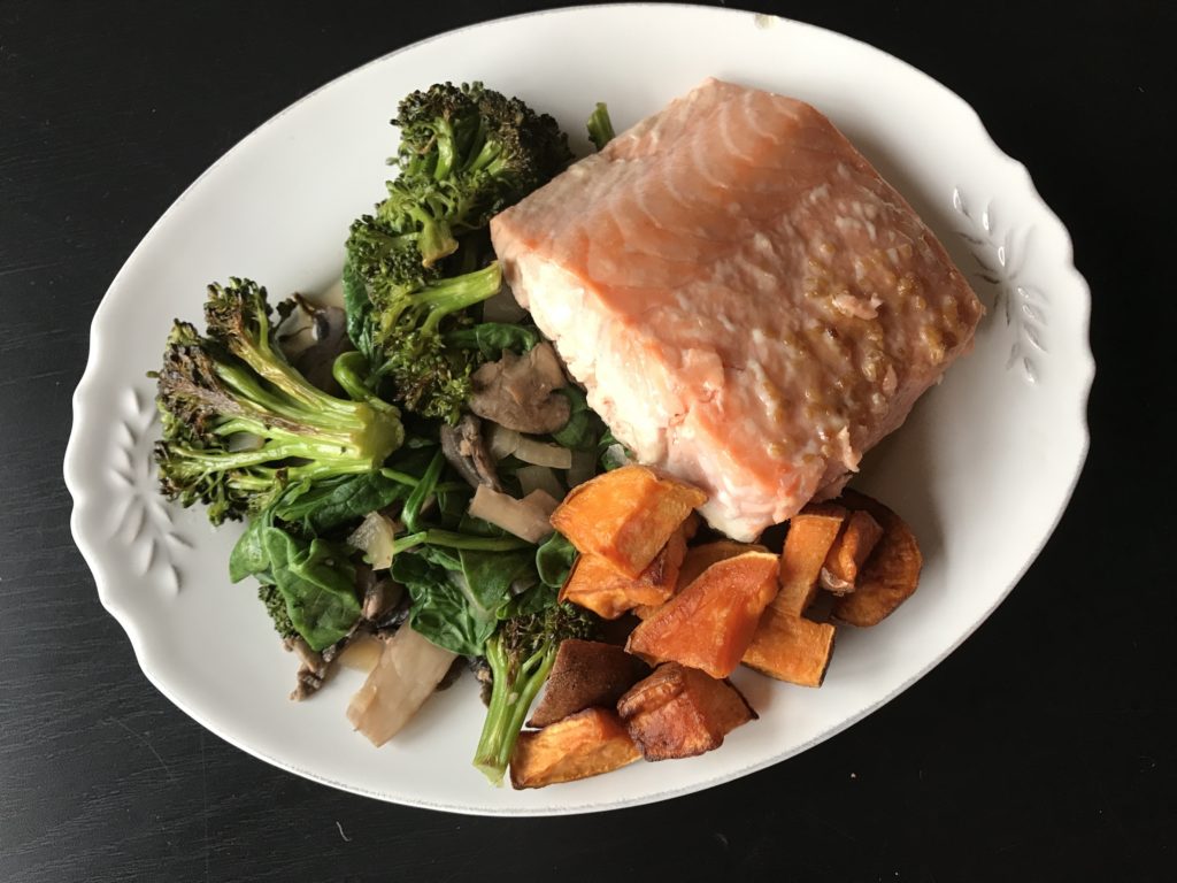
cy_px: 442
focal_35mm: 28
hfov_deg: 63.4
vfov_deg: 49.7
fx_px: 952
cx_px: 588
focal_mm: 3.99
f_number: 1.8
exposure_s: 1/24
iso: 40
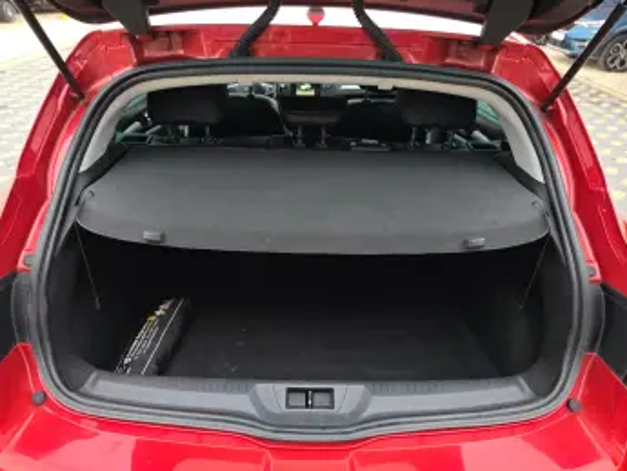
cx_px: 305
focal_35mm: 24
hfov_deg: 71.6
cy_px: 244
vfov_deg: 56.8
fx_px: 435
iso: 250
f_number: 1.7
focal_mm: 6.25
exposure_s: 1/100
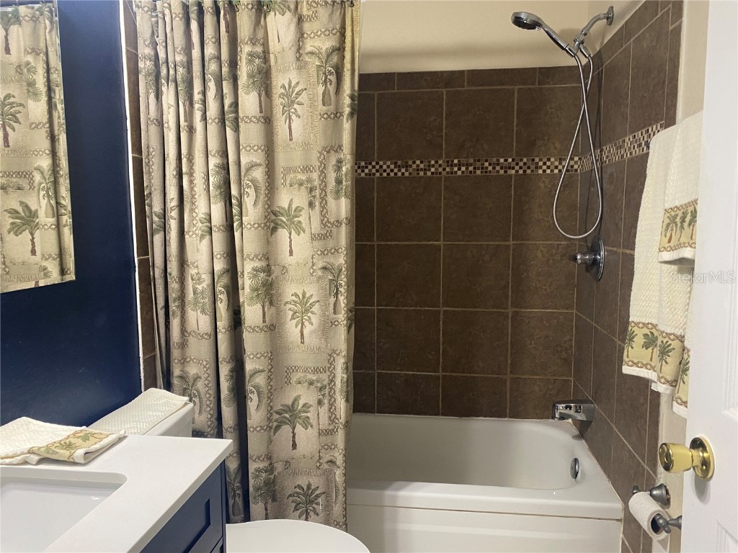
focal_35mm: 26
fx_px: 554
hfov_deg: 67.3
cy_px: 276
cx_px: 369
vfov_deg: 53.1
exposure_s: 1/60
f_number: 1.8
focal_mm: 4.25
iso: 160
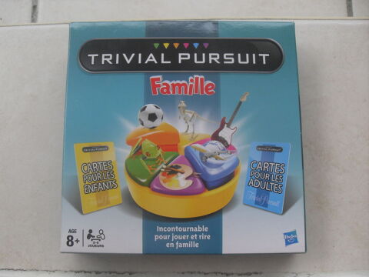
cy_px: 138
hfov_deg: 50.1
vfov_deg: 38.7
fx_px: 394
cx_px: 184
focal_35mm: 37
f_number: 8.9
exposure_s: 1/45
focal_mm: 6.3
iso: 80
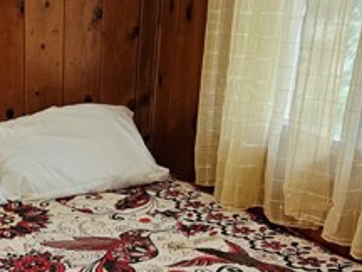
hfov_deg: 27.4
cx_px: 30
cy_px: 262
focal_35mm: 68
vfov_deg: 21.0
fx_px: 711
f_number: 1.8
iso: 250
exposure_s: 1/120
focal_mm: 5.4
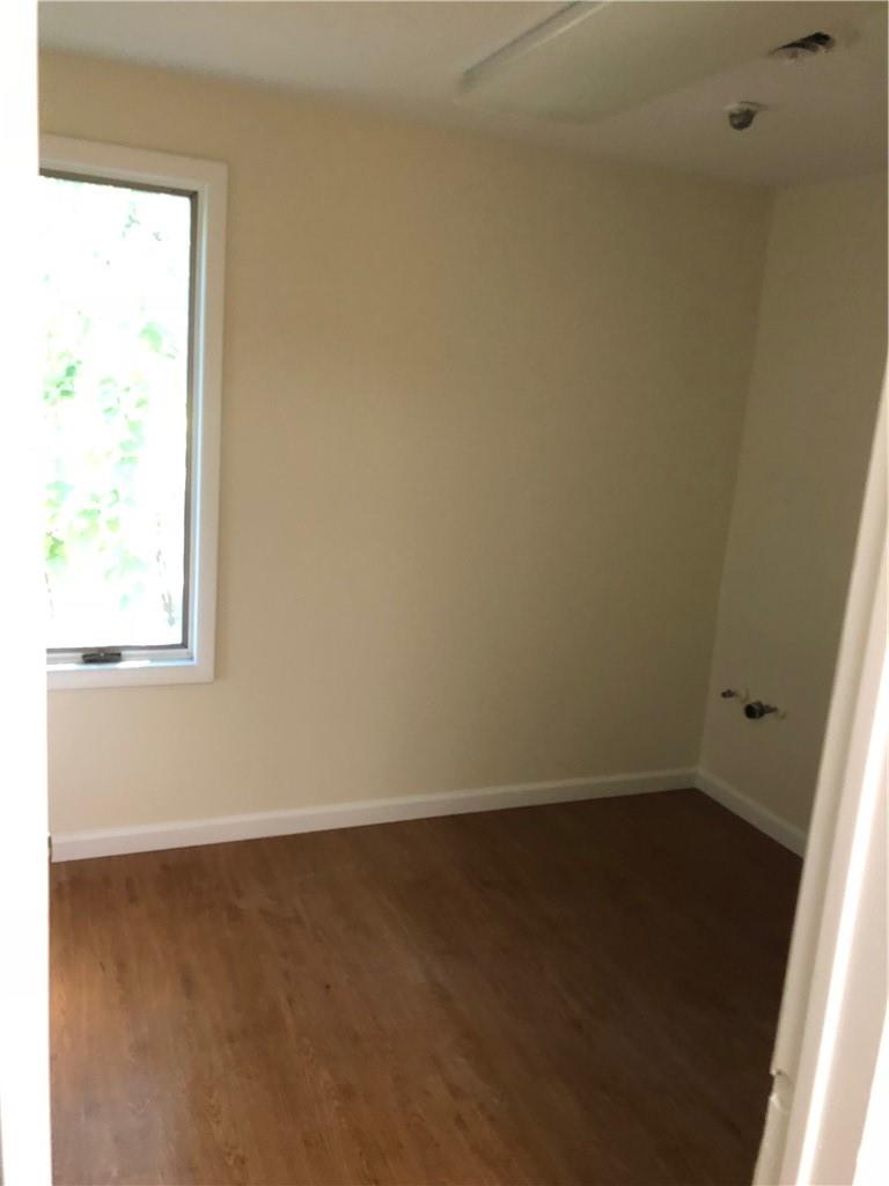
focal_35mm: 28
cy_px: 593
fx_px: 959
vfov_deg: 63.4
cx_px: 444
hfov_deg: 49.7
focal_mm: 4
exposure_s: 1/13
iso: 100
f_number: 1.8
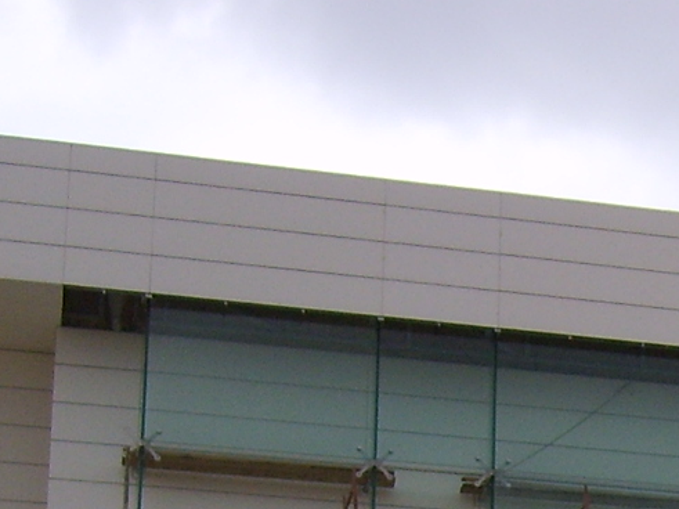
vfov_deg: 9.5
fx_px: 2863
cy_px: 1019
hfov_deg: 12.6
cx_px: 1145
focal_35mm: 146
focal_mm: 5.8
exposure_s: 1/500
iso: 50
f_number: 2.8
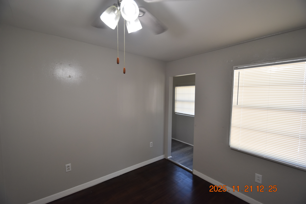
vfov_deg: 77.3
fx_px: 127
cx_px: 153
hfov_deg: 100.4
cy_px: 102
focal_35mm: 15
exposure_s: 1/180
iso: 800
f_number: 3.5
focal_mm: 10
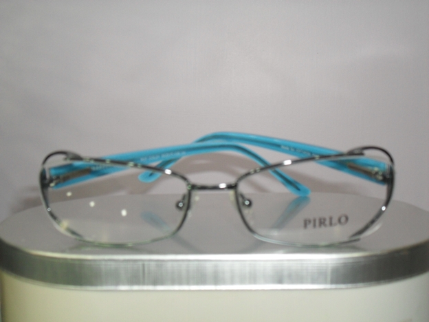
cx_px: 214
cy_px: 161
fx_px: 744
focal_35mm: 60
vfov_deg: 24.4
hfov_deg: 32.2
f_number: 3.4
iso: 160
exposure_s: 1/45
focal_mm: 9.9
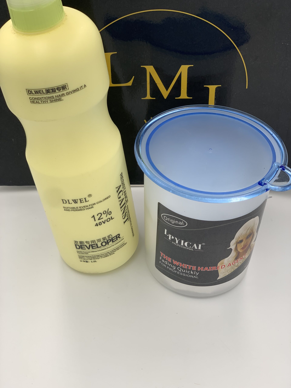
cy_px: 194
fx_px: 583
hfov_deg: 28.0
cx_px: 146
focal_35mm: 52
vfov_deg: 36.8
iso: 16
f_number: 2.4
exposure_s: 1/128
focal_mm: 6
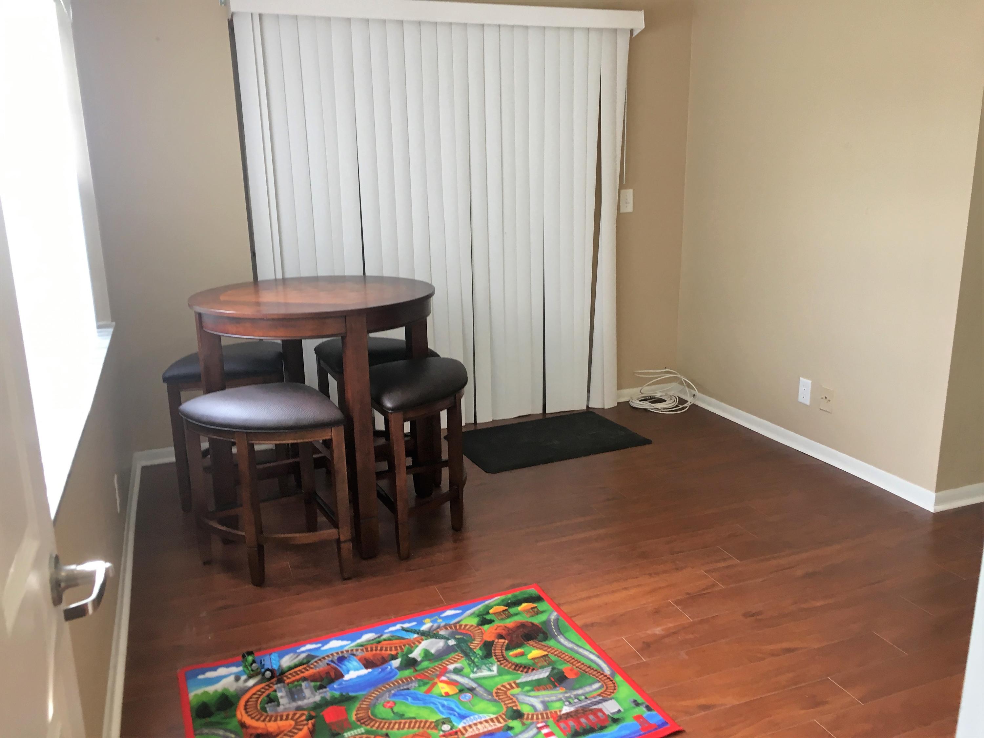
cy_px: 369
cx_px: 492
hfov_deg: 61.7
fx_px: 824
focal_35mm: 29
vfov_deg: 48.2
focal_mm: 4.15
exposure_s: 1/30
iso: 50
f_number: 2.2
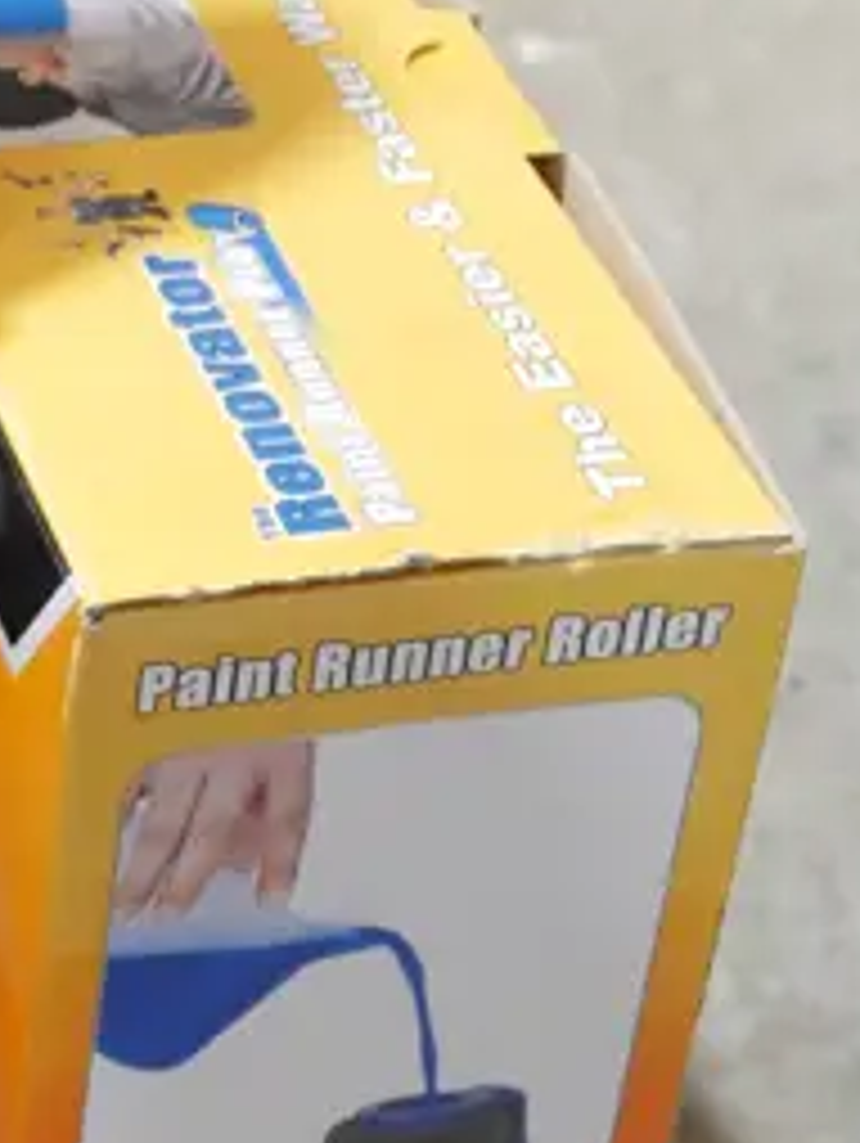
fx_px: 3737
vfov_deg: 16.8
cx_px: -466
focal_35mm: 113
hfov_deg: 12.4
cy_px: -117
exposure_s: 1/60
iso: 400
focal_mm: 14
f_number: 3.5
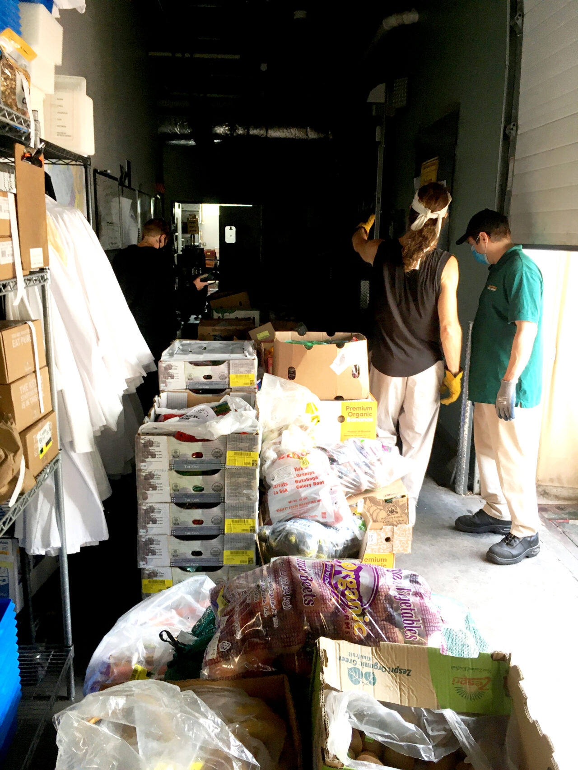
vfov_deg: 61.7
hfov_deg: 48.2
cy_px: 385
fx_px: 646
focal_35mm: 29
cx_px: 289
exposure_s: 1/30
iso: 25
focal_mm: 4.15
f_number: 2.2
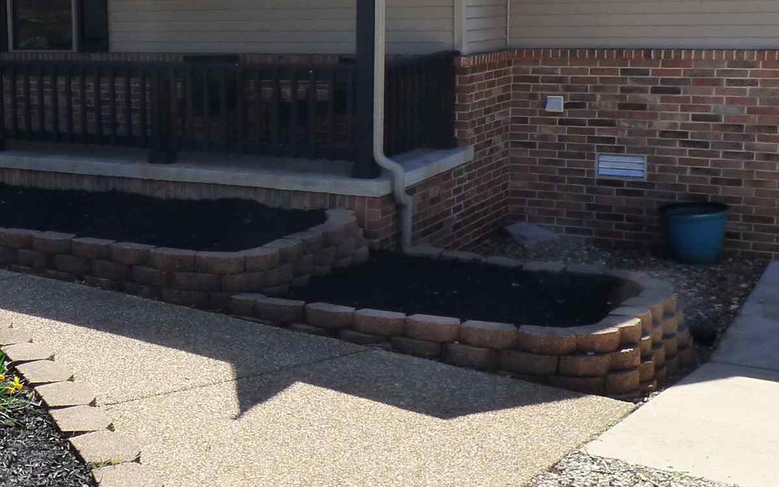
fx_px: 1147
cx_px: 136
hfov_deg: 36.0
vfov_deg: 23.9
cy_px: 175
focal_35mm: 54
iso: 200
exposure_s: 1/800
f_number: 3.5
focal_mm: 3.58
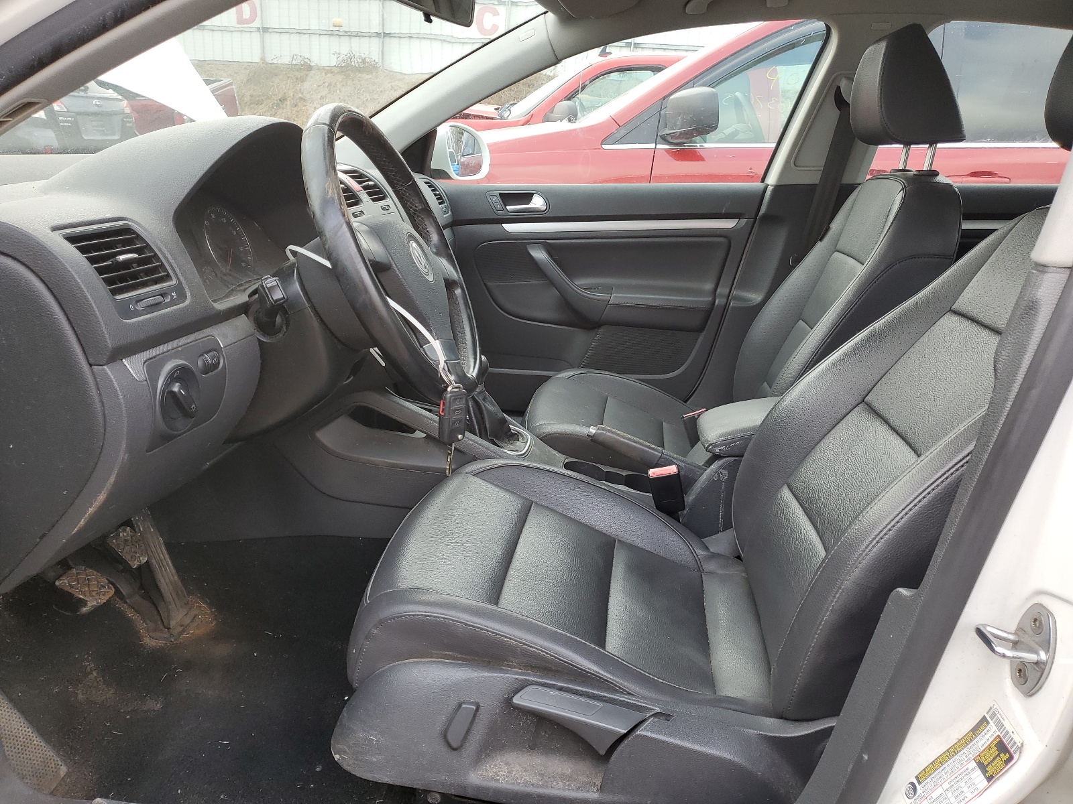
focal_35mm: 26
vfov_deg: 53.1
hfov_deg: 67.3
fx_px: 806
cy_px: 402
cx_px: 536
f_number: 1.5
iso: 53
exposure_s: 1/120
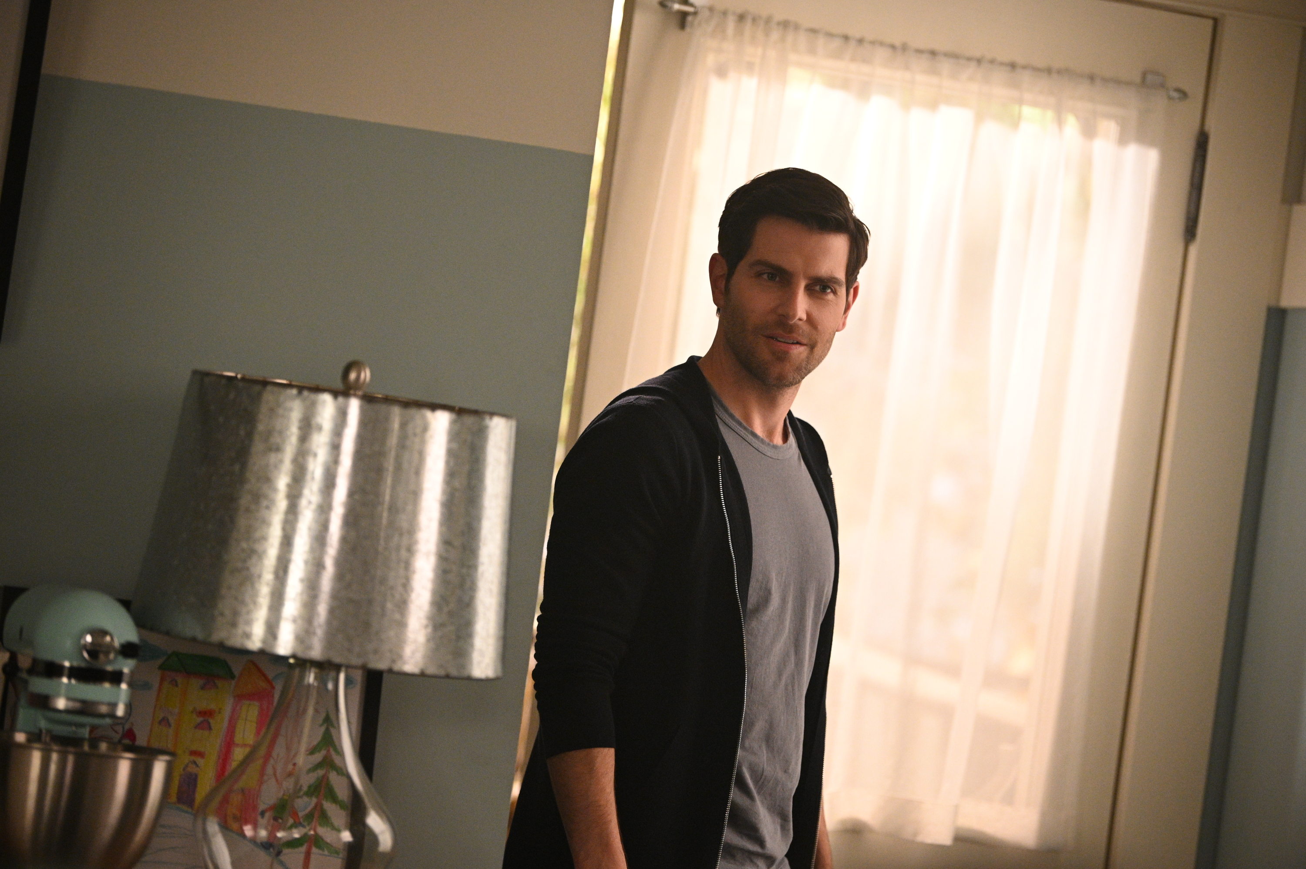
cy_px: 434
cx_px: 653
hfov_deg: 15.2
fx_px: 4894
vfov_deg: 10.1
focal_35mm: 135
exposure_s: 1/125
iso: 6400
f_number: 2.8
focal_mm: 135
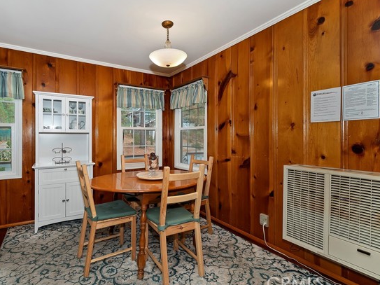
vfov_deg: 74.7
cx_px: 166
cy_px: 144
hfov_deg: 90.6
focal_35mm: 17
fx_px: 187
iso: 400
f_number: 8
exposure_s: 1/30
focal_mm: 10
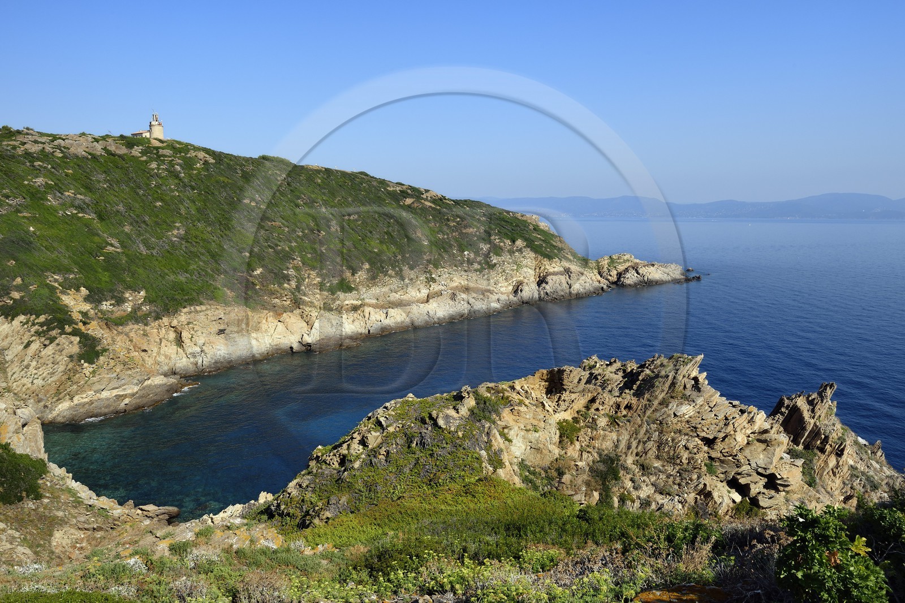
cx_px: 452
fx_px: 603
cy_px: 302
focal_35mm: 24
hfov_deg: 73.8
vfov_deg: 53.1
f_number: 14
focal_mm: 24
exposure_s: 1/250
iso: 200
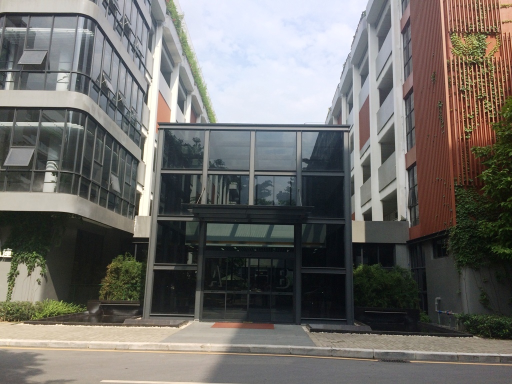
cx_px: 256
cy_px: 192
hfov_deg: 61.7
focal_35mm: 29
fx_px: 429
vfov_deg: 48.2
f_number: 2.2
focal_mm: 4.15
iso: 32
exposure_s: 1/2053
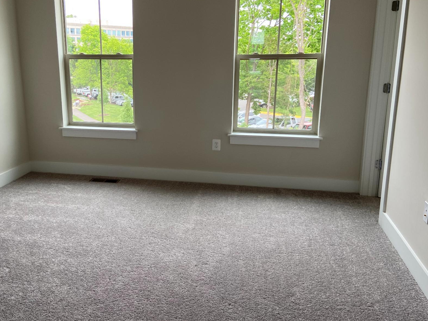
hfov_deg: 53.5
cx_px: 165
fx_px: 420
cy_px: 154
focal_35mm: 34
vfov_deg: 41.8
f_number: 1.8
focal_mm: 4.25
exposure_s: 1/122
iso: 50
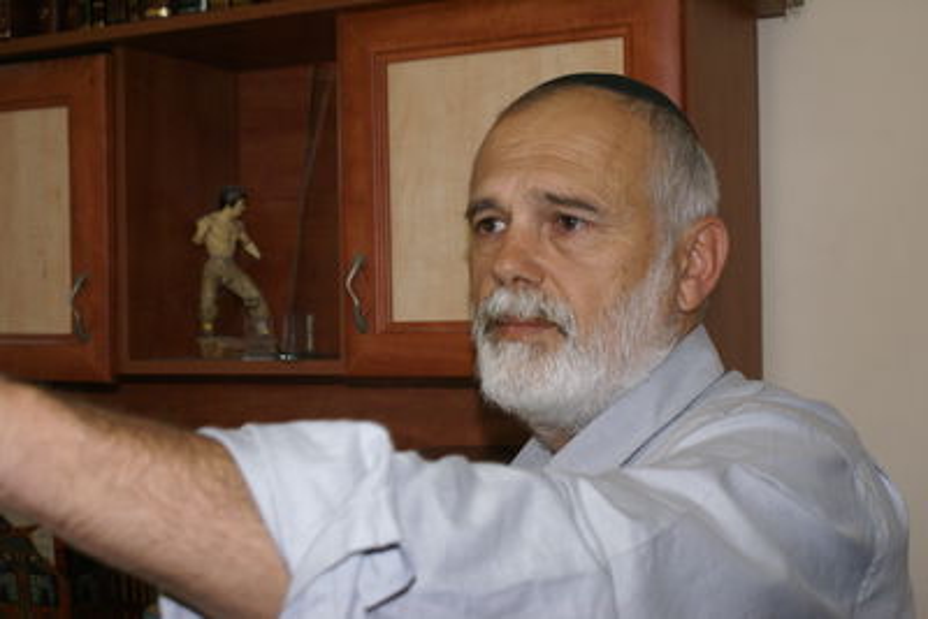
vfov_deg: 25.8
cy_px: 310
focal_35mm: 52
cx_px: 464
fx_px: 1354
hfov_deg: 37.8
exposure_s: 1/60
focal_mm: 35
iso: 400
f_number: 5.6
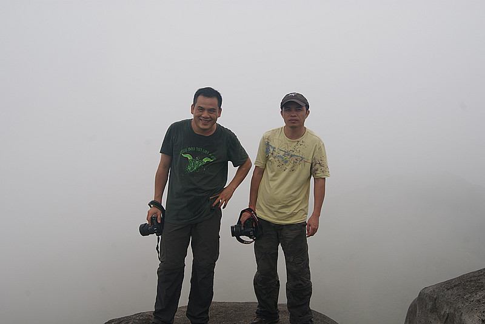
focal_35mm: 45
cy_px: 162
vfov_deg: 29.9
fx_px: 607
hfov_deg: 43.6
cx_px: 242
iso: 100
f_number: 10
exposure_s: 1/80
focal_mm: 30
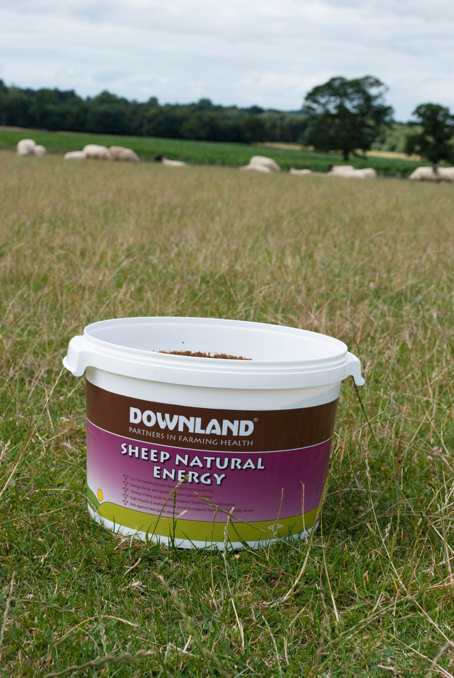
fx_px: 1245
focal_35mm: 66
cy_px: 339
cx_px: 227
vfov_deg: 30.5
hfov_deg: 20.7
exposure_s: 1/250
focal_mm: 44
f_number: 8
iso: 100
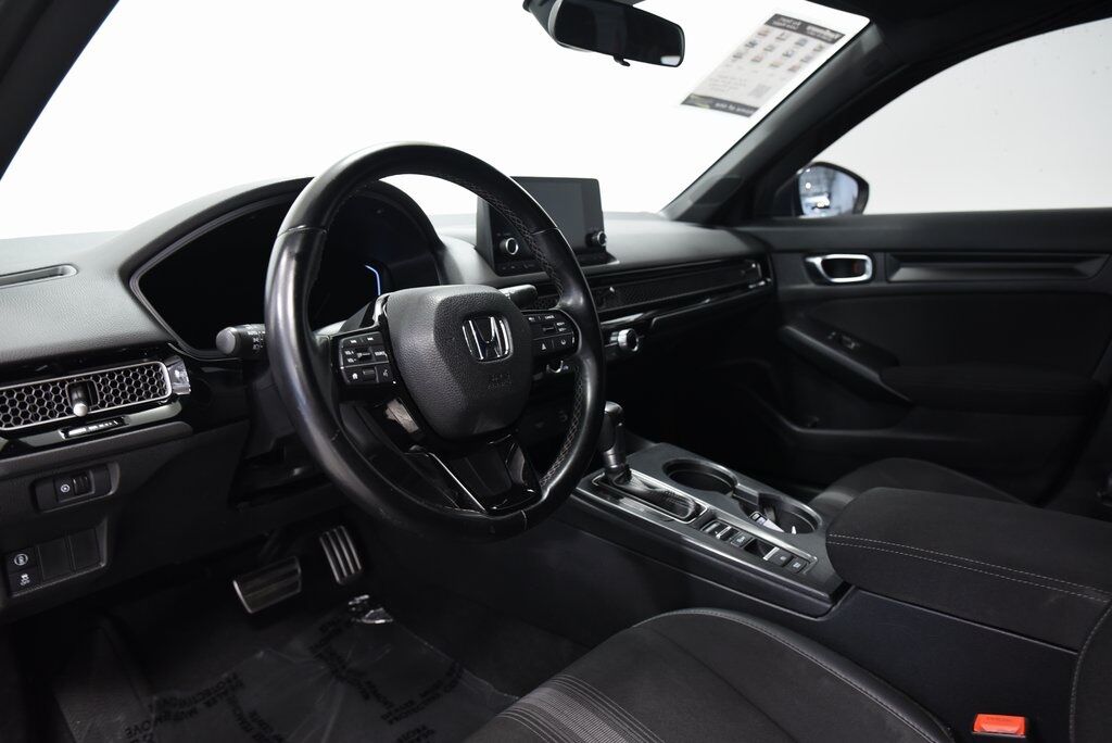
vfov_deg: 53.2
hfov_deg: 73.7
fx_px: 742
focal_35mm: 24
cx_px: 556
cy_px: 372
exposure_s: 1/15
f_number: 4
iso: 1600
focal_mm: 24
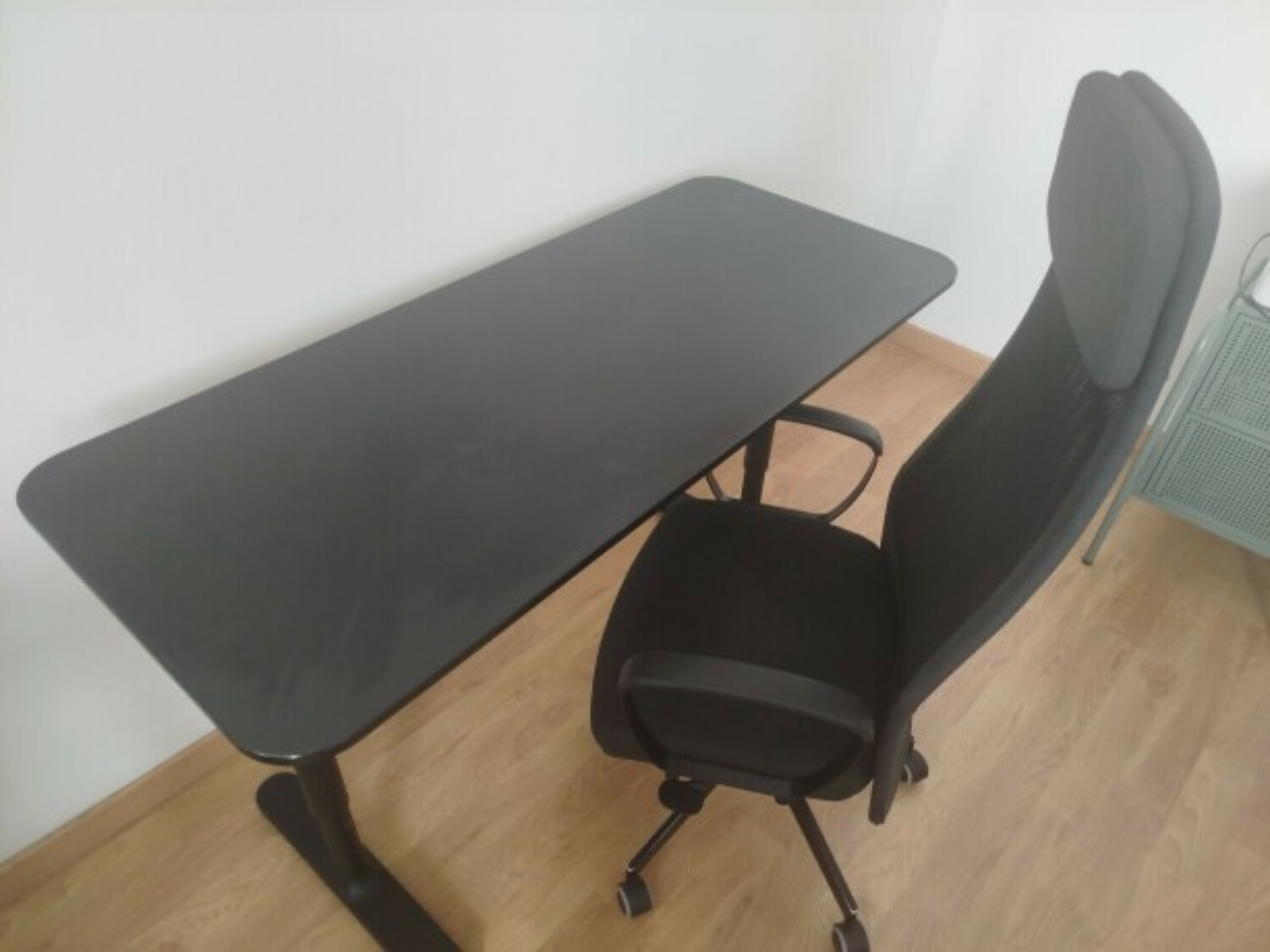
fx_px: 881
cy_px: 476
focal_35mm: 24
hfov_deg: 71.6
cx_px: 635
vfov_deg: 56.8
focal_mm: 5.31
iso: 80
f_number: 1.7
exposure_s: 1/33
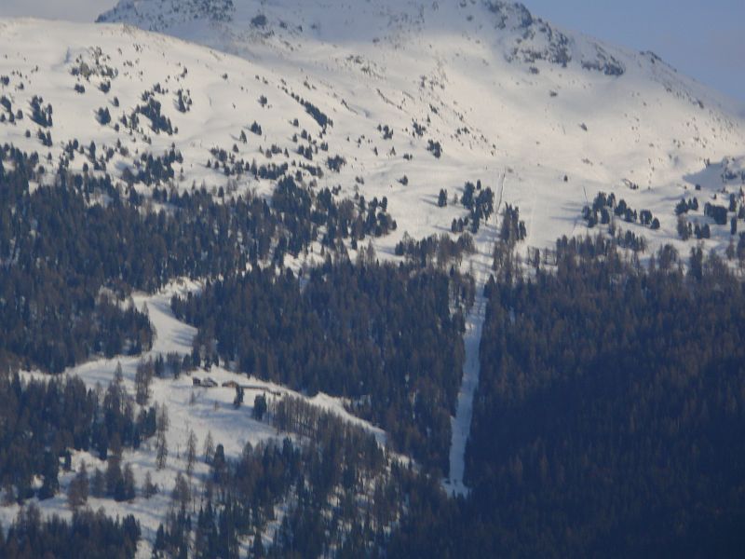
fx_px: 9039
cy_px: 280
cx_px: 372
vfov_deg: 3.5
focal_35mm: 420
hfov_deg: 4.7
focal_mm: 88.8
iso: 100
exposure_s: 1/400
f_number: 7.1
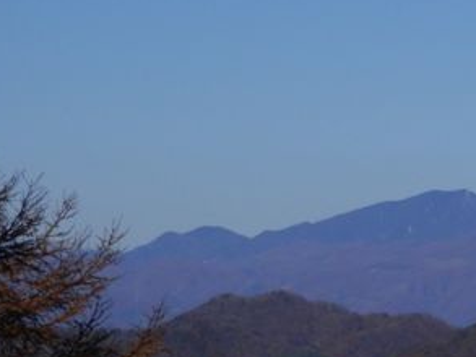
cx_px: 554
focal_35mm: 349
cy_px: 295
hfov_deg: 5.7
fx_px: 4801
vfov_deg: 4.3
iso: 100
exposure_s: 1/160
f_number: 14.9
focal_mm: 22.9
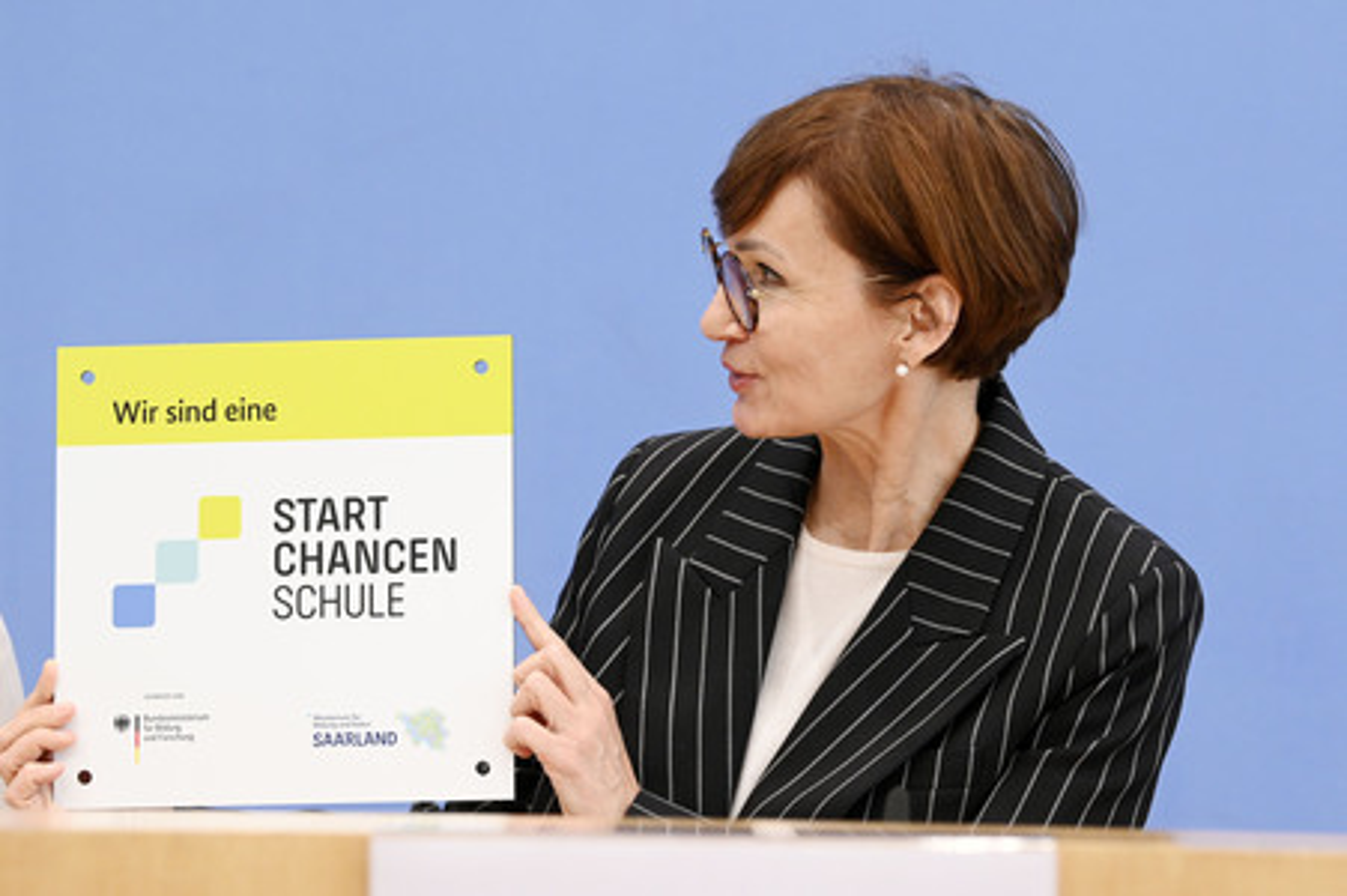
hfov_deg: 22.2
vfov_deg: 14.8
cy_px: 448
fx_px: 3440
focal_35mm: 92
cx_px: 674
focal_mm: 92
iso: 3200
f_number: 5
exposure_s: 1/640
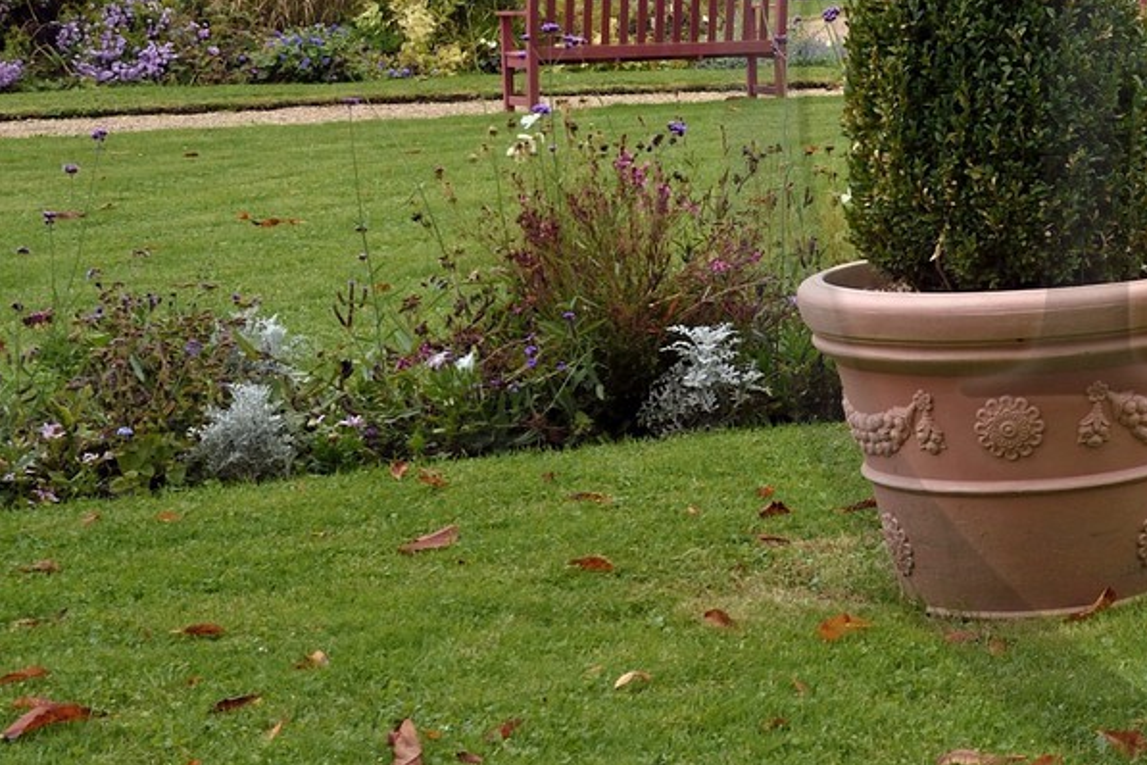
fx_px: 2644
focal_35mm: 83
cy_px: 83
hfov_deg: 21.9
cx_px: 1504
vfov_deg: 16.3
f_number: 11
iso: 400
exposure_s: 1/60
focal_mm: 31
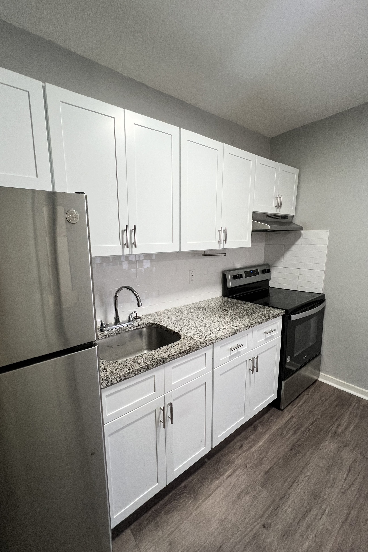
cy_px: 281
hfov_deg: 80.6
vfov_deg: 104.2
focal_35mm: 14
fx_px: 215
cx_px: 155
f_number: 1.8
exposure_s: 1/60
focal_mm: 1.57
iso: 160
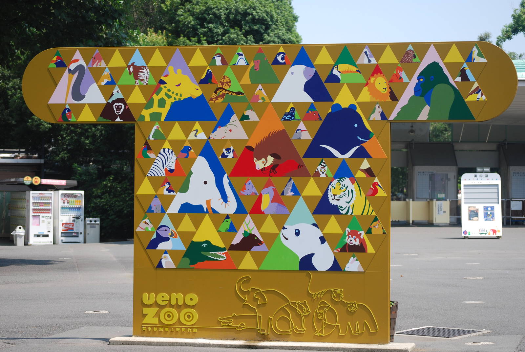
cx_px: 262
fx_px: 1445
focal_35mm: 99
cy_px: 176
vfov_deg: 13.9
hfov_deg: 20.6
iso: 200
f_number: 5.6
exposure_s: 1/500
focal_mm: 66
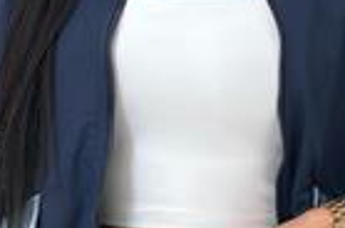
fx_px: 1836
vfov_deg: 7.1
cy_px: 115
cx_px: 127
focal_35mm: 192
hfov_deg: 10.7
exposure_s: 1/100
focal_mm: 6.86
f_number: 1.78
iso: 80
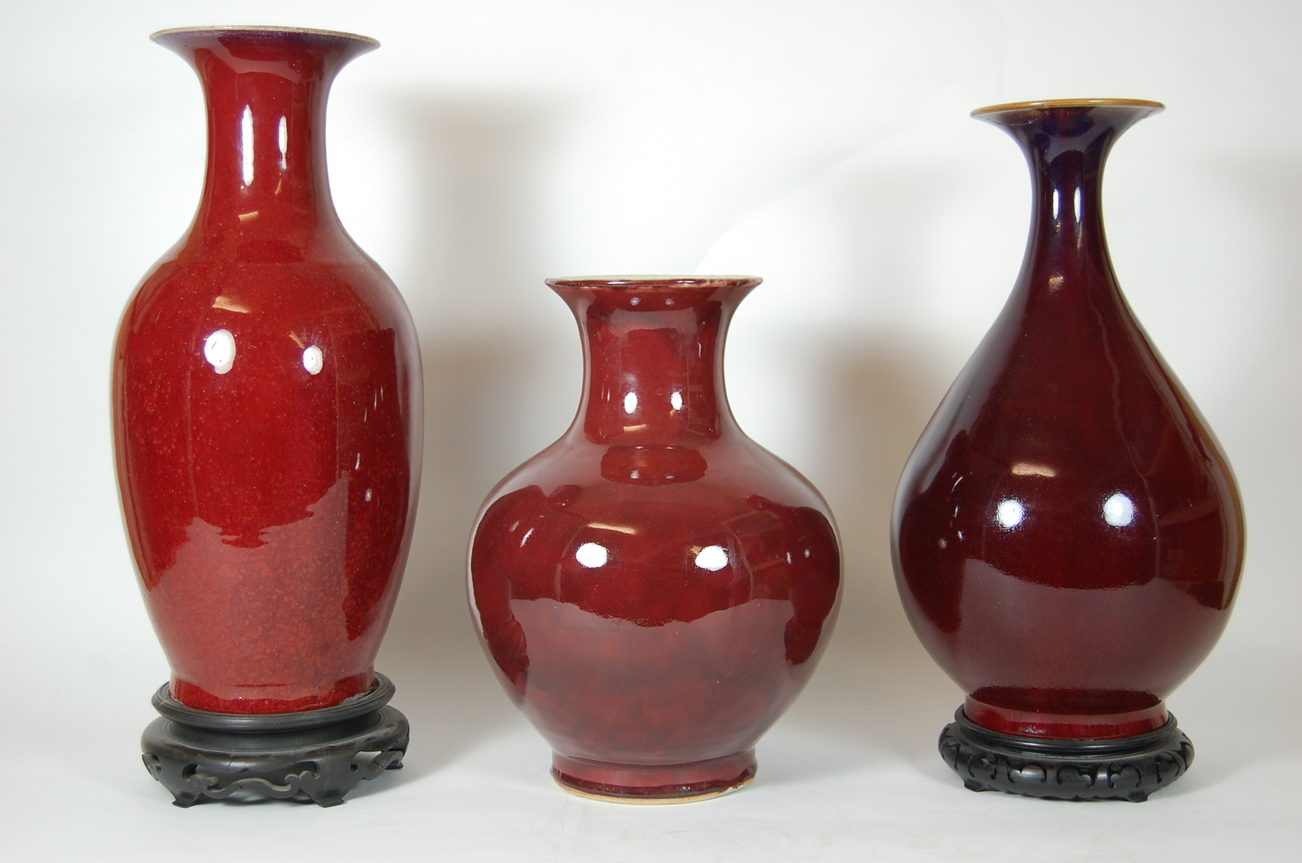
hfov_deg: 38.9
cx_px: 651
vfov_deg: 26.4
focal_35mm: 51
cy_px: 432
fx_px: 1841
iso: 400
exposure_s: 1/50
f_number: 4.5
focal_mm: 34
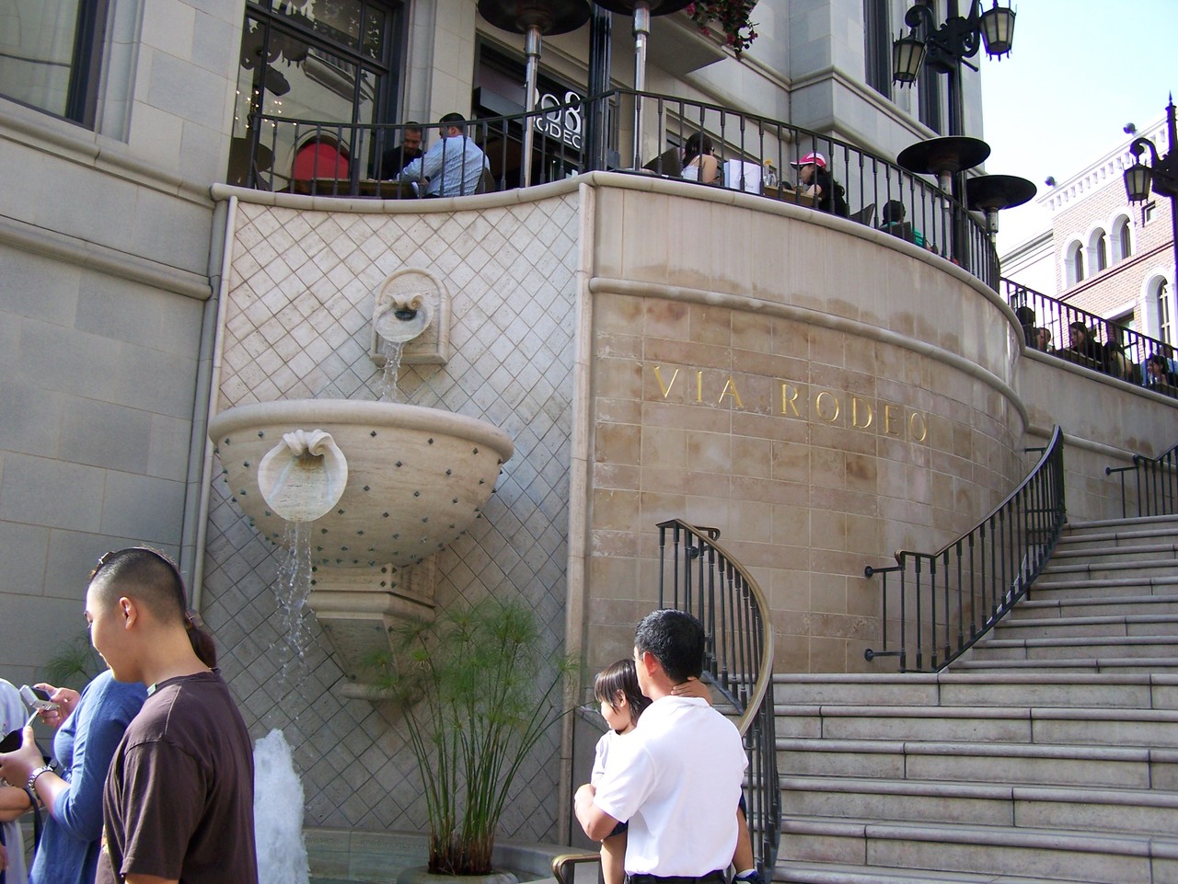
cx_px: 589
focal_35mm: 38
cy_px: 442
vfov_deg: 37.7
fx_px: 1294
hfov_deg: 49.0
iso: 80
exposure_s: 1/400
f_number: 2.8
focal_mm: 6.3
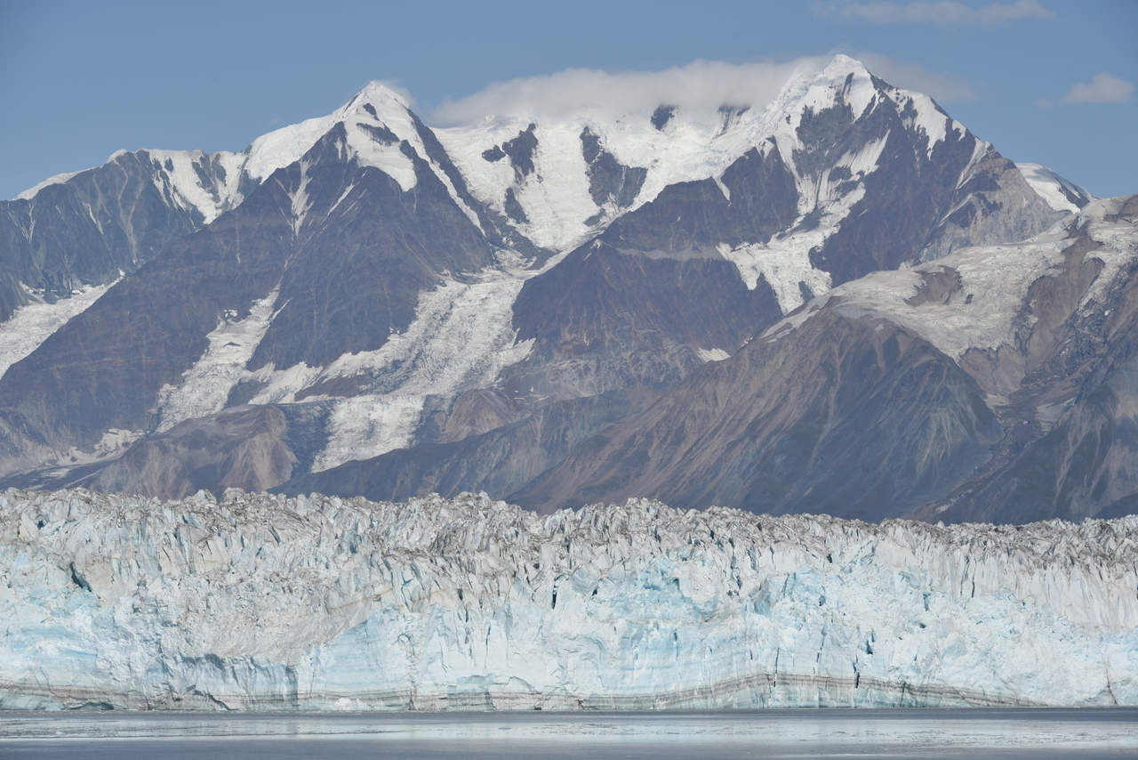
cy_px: 380
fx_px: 4268
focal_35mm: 135
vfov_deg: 10.2
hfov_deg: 15.2
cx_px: 569
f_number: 11
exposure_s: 1/500
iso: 100
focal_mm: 135
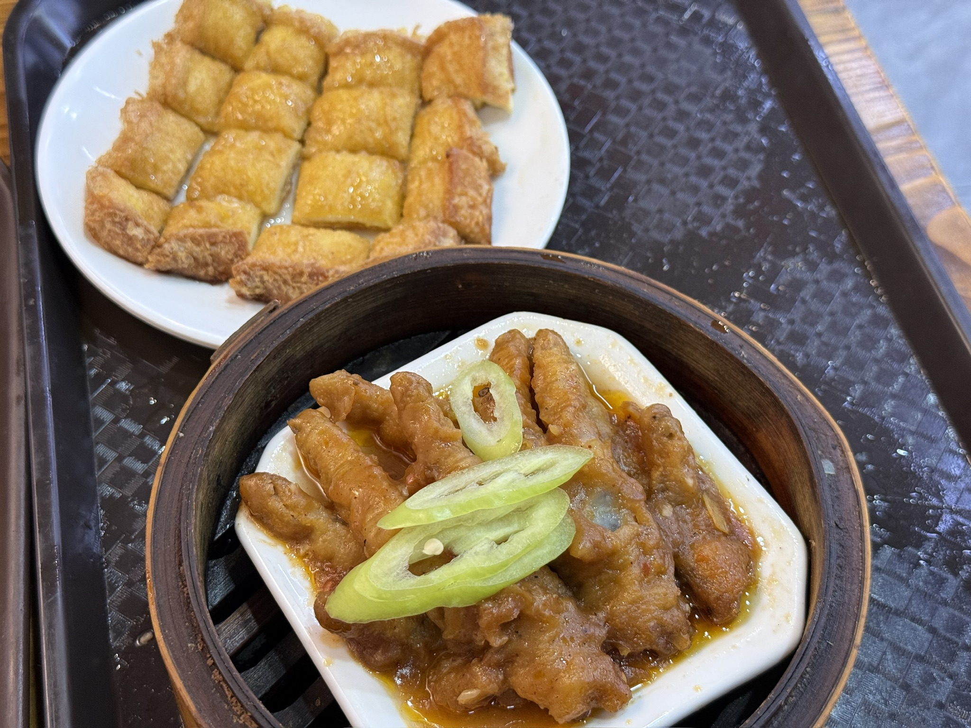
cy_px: 364
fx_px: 1346
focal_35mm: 48
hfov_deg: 39.7
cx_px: 486
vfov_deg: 30.3
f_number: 1.78
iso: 160
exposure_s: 1/50
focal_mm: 6.76
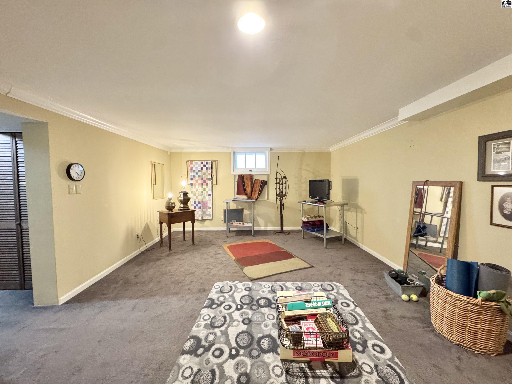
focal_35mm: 14
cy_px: 192
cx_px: 256
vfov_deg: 85.7
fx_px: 207
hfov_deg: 102.1
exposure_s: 1/60
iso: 800
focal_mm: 2.22
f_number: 2.2
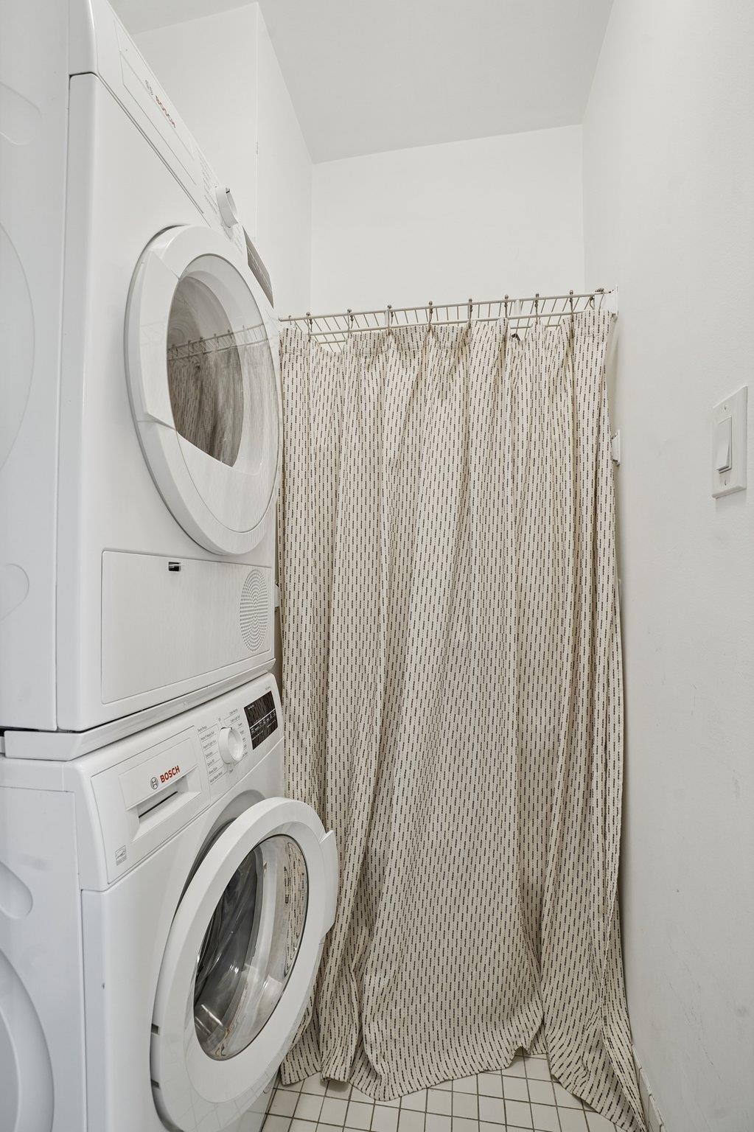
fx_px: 503
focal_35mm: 16
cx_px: 377
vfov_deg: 96.8
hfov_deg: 73.7
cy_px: 566
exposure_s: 1/10
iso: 640
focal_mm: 16
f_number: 7.1
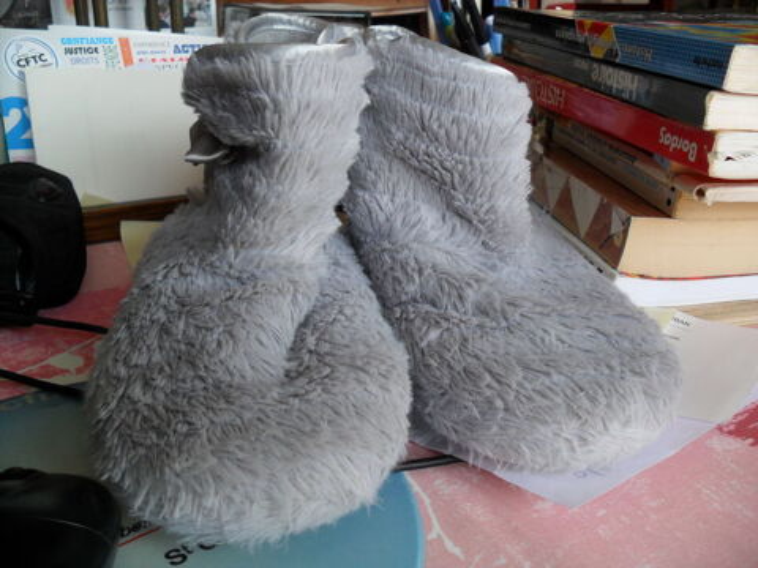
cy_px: 284
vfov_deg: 40.7
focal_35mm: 35
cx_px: 379
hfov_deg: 52.6
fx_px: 766
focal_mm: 6.3
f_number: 3
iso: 80
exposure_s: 1/60
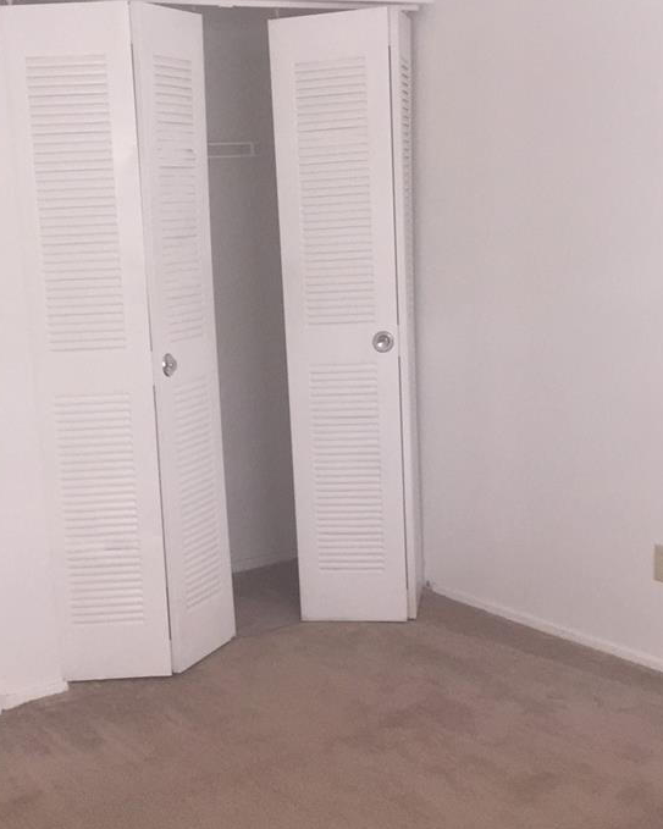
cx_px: 223
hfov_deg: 30.0
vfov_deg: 37.2
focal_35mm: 50
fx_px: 1227
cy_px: 509
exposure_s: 1/30
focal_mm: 4.15
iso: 80
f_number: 2.2
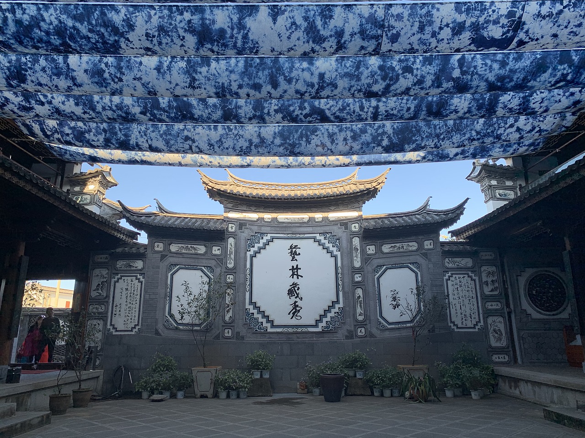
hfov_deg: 67.3
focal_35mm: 26
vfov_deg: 53.1
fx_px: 439
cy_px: 219
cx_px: 292
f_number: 1.8
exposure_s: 1/305
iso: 25
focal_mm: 4.25
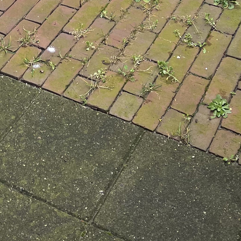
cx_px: 86
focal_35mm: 90
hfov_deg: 19.3
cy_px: -188
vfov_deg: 16.3
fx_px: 709
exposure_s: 1/191
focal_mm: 5.1
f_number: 1.6
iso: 40
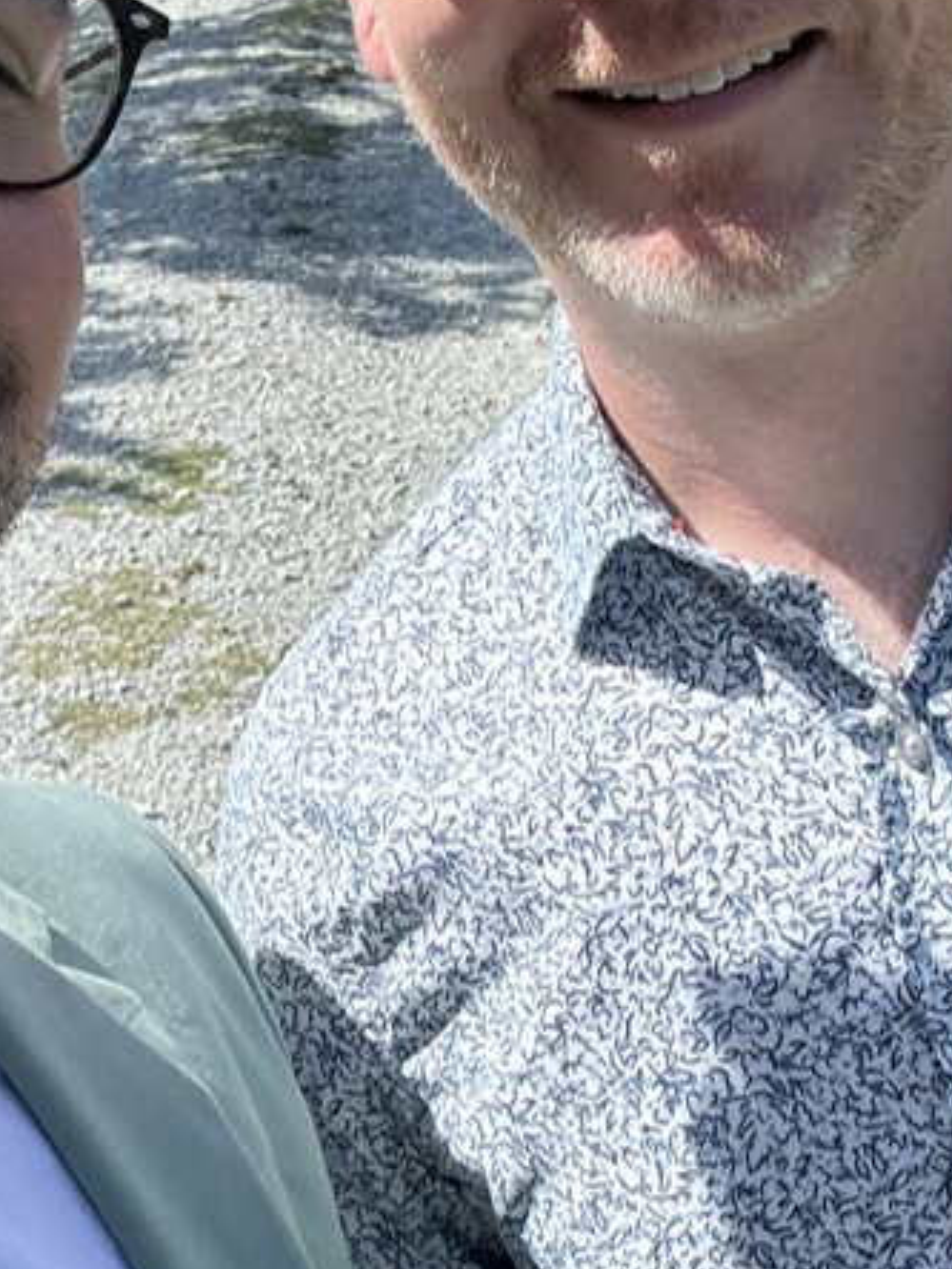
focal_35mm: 72
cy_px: 749
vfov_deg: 27.0
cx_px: 306
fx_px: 2640
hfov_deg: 20.4
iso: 25
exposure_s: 1/720
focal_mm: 2.69
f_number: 1.9
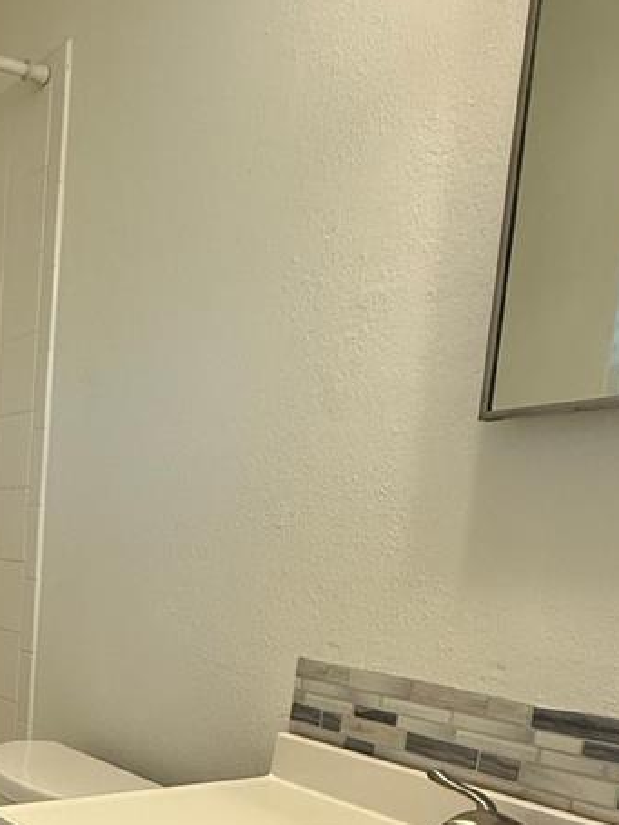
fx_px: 881
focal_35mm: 37
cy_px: 703
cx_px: -51
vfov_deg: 46.4
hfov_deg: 33.9
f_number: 2.2
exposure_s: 1/120
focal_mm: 2.22
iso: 250
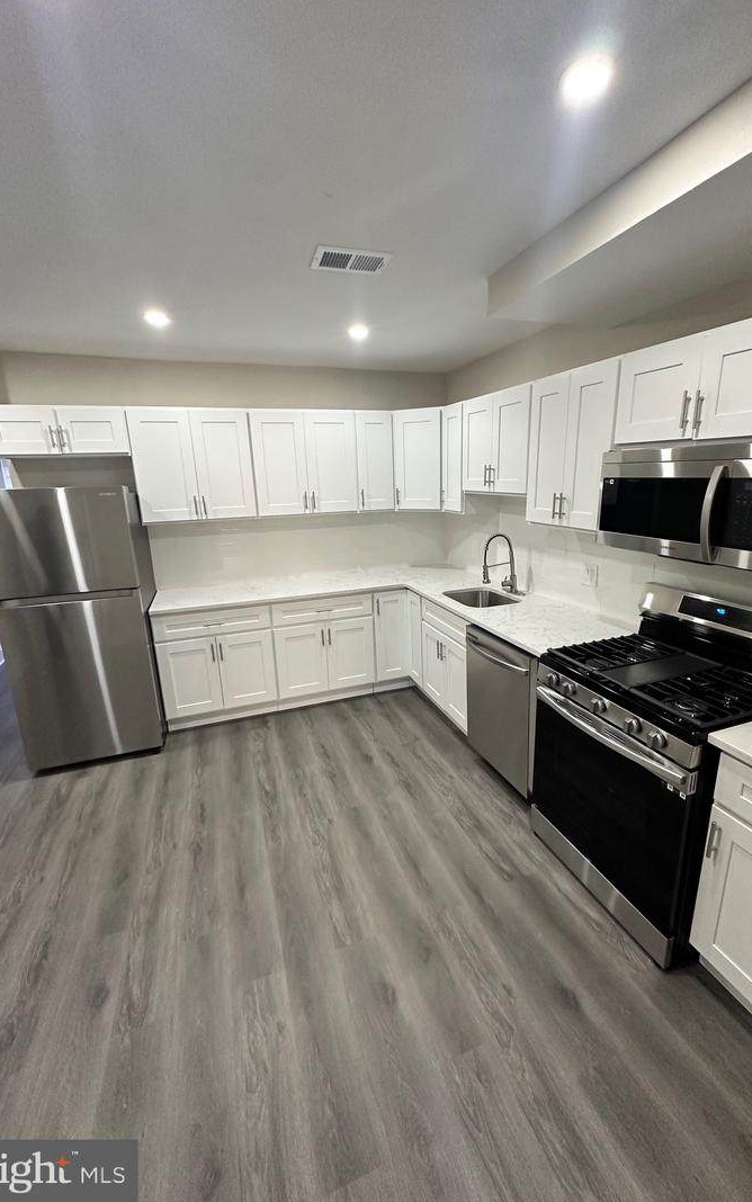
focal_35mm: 15
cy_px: 596
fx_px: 492
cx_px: 396
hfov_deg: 74.8
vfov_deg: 101.4
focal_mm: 2.22
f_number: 2.2
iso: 250
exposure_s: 1/120
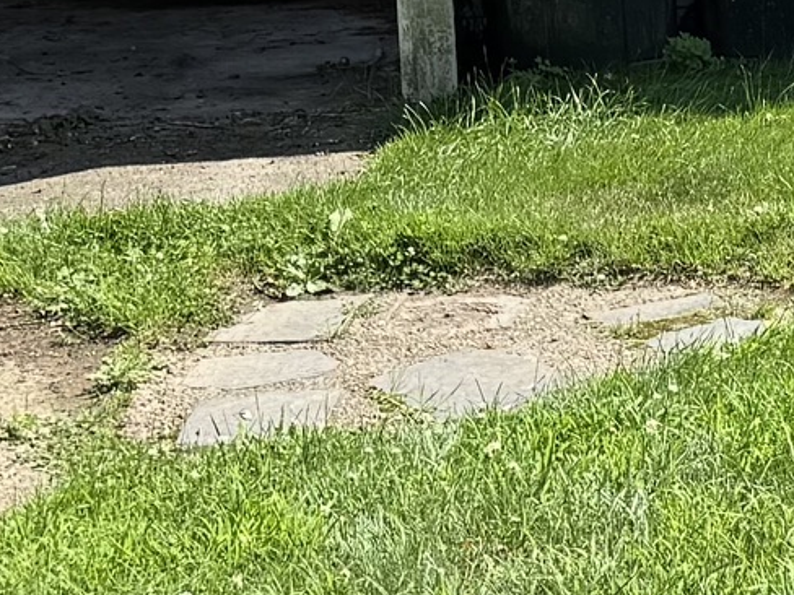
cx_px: 1084
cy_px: -138
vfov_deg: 9.7
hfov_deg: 12.6
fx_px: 3464
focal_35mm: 151
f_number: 1.78
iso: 80
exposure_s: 1/1560
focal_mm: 6.76
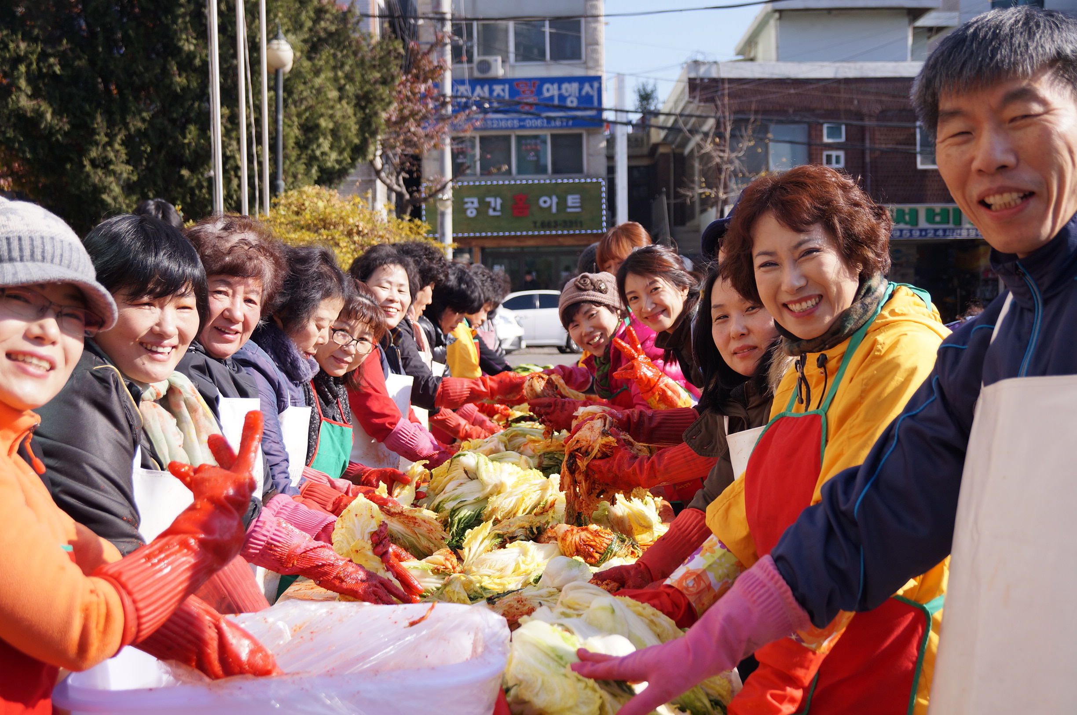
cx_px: 538
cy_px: 358
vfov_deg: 29.8
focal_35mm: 45
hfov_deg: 43.7
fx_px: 1344
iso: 100
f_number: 4.5
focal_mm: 30
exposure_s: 1/400
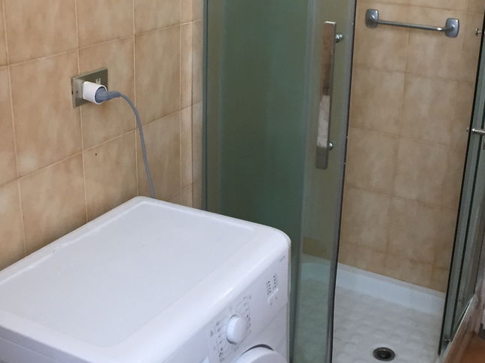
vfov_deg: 20.4
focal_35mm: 72
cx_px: 276
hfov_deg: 27.0
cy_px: 116
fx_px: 1009
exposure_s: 1/33
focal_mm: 4.15
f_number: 2.2
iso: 125
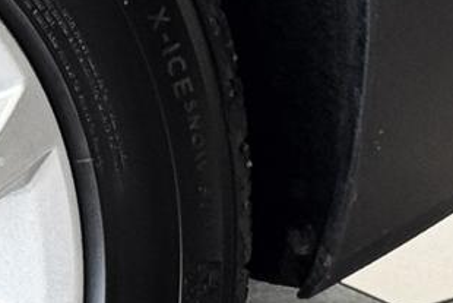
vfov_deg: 3.8
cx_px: -390
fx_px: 4544
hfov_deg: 5.6
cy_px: 356
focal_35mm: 361
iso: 100
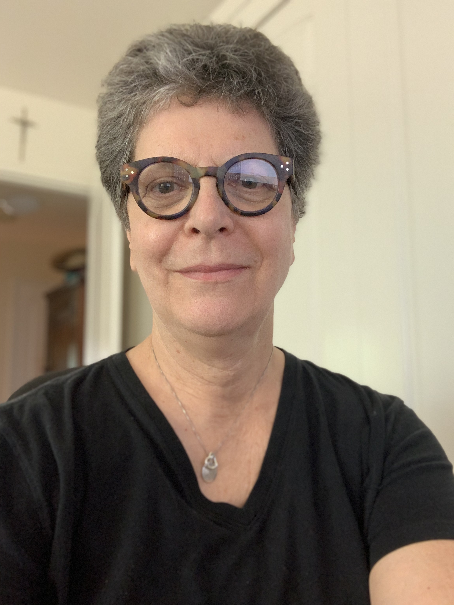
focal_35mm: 32
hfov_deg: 44.2
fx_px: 560
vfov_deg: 56.8
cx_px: 227
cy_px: 302
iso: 200
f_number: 2.2
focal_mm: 2.87
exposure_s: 1/35
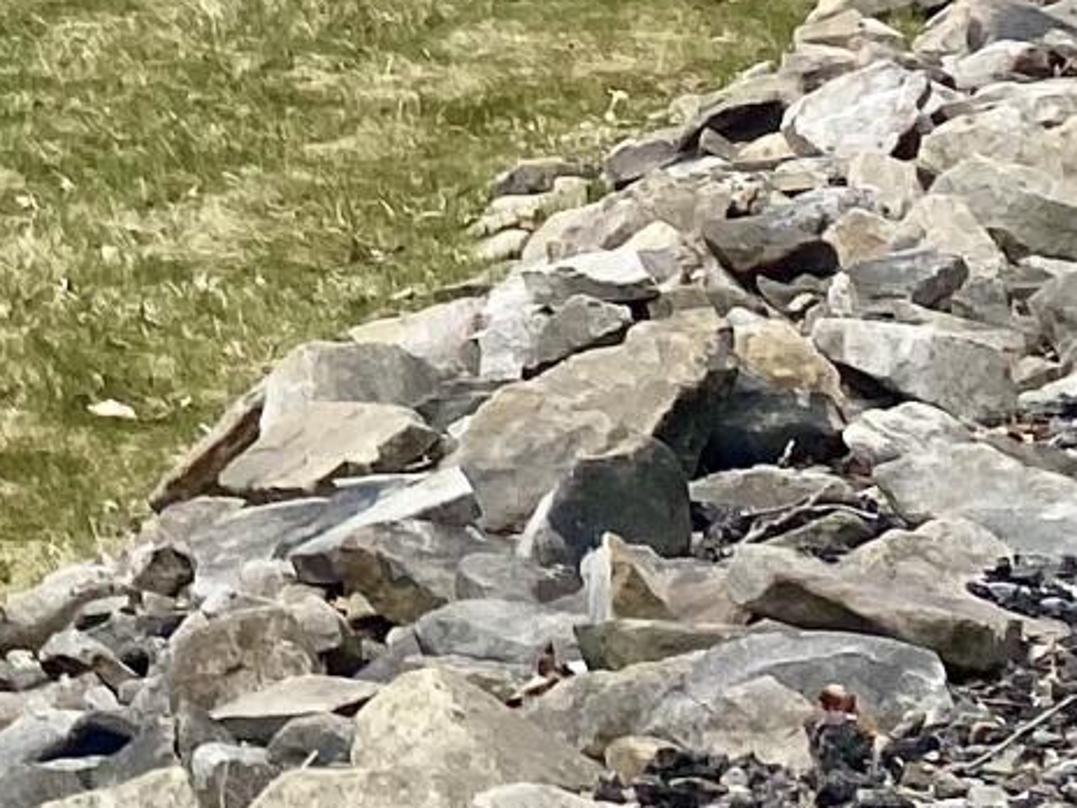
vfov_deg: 8.2
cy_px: -1098
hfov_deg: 10.3
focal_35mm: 168
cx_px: -1472
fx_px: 5227
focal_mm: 4.25
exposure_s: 1/3497
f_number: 1.8
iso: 32
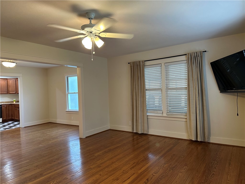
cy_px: 92
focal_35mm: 24
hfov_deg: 71.6
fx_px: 170
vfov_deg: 56.8
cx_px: 122
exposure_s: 1/60
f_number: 1.78
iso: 250
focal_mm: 6.86
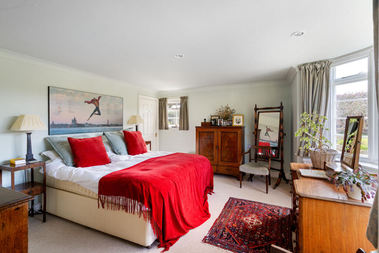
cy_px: 126
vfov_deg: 73.8
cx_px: 190
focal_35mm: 16
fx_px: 168
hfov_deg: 96.7
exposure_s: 1/6
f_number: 8
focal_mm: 16
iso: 320
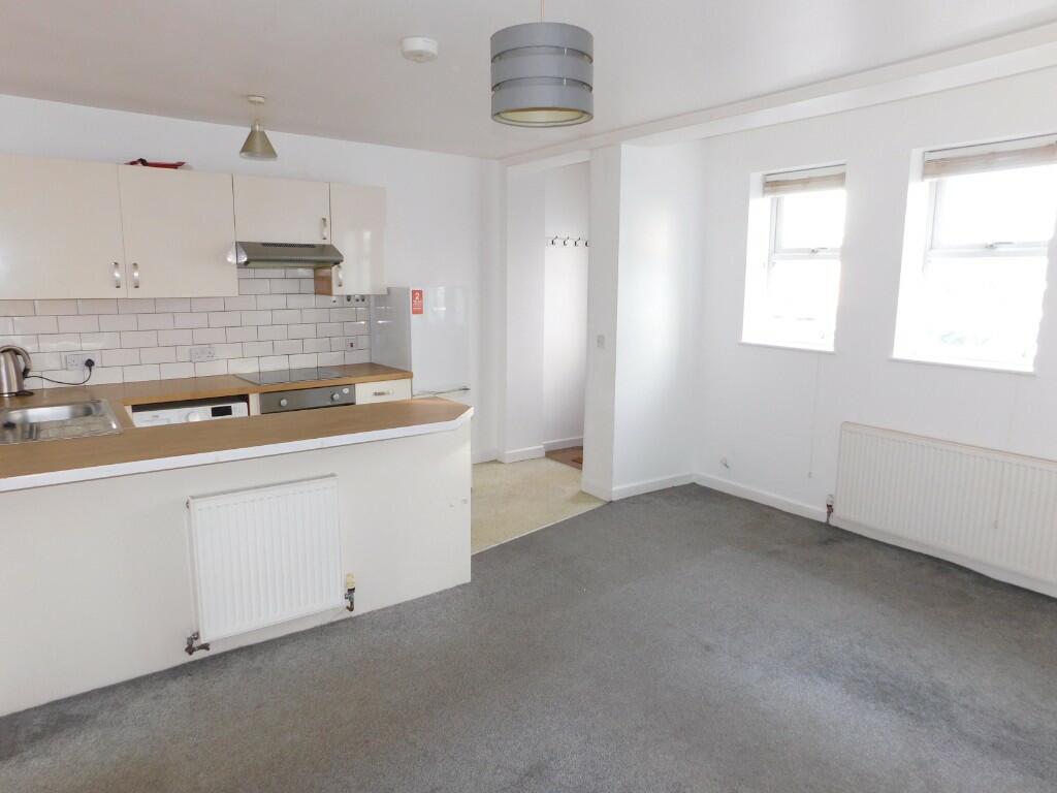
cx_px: 528
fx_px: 702
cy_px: 396
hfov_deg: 73.9
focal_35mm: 23
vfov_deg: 58.9
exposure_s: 1/30
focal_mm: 4
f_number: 3
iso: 160
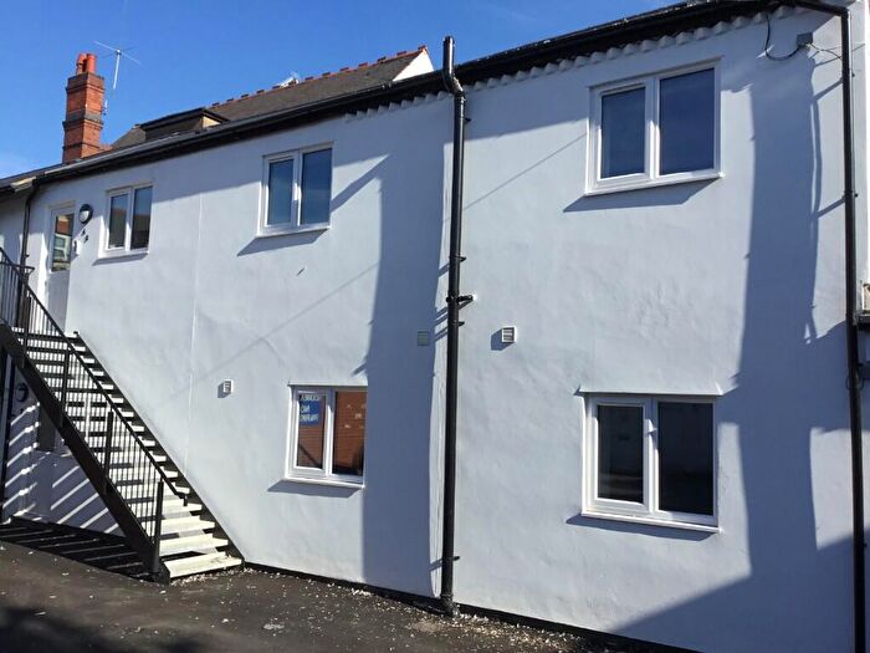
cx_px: 435
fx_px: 779
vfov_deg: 45.4
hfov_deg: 58.4
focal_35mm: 31
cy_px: 326
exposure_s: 1/1217
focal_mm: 3.3
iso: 25
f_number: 2.4
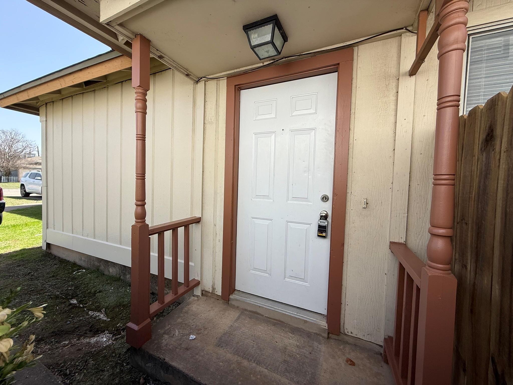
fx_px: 207
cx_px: 256
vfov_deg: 85.7
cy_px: 192
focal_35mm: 14
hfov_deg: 102.1
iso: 50
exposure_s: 1/809
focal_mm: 2.22
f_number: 2.2
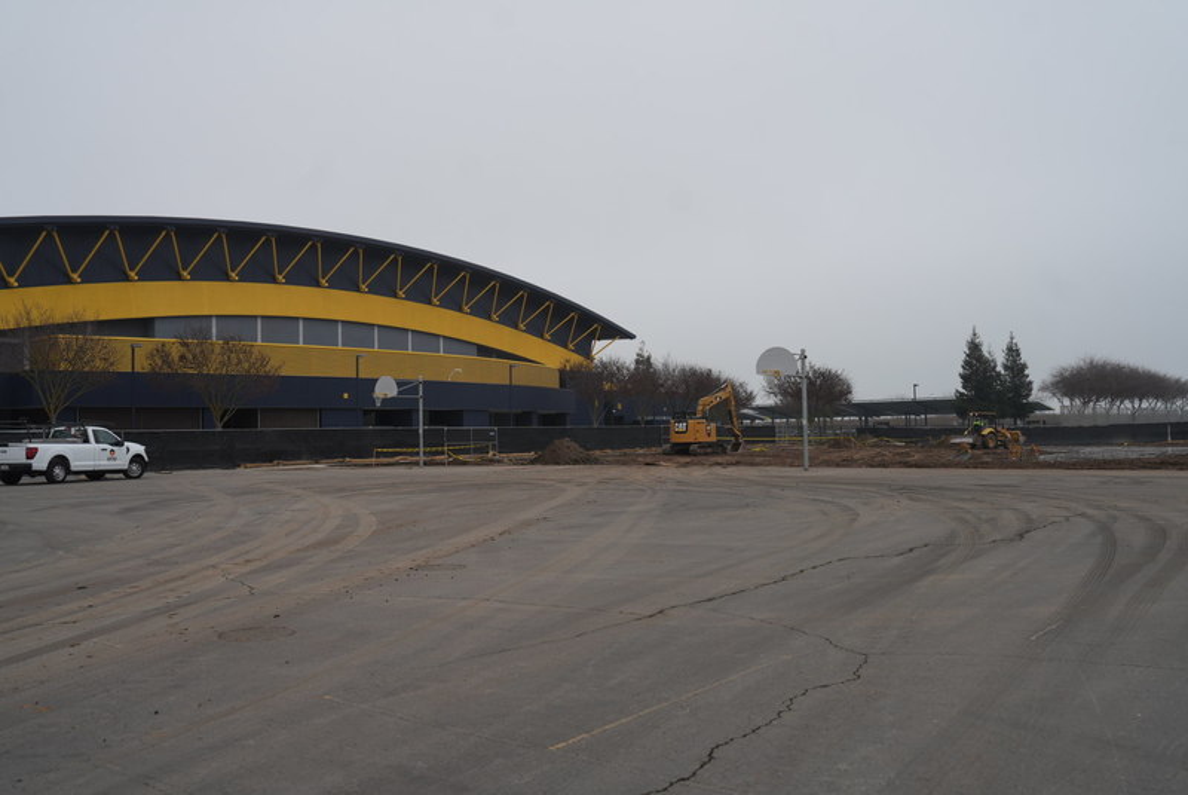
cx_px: 594
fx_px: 1024
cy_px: 398
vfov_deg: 42.4
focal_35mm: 31
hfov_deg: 60.2
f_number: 4
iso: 400
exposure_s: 1/2000
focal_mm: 31
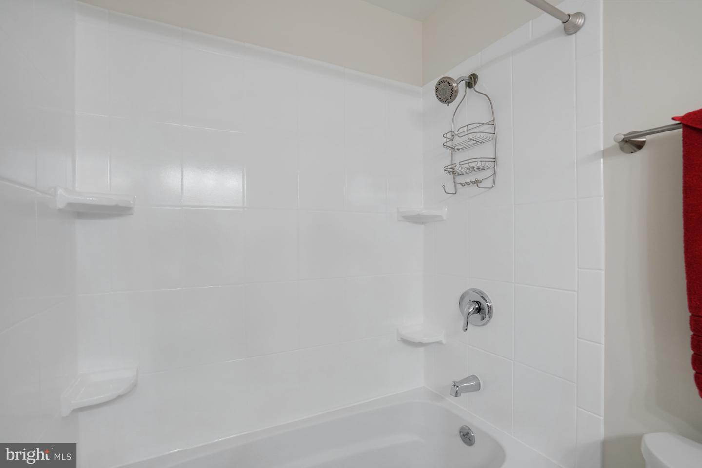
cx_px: 351
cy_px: 234
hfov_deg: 96.7
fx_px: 312
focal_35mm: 16
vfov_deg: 73.8
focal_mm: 16
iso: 1250
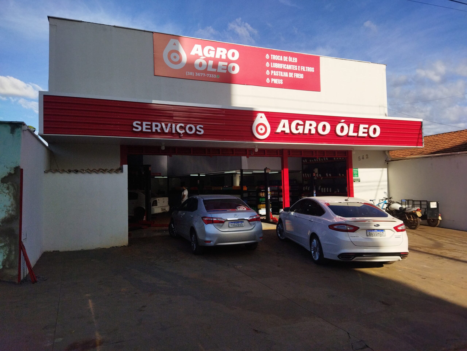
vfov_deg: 51.4
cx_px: 234
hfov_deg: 65.3
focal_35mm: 27
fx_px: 364
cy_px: 176
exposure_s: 1/4783
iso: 100
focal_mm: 4.71
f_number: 1.79
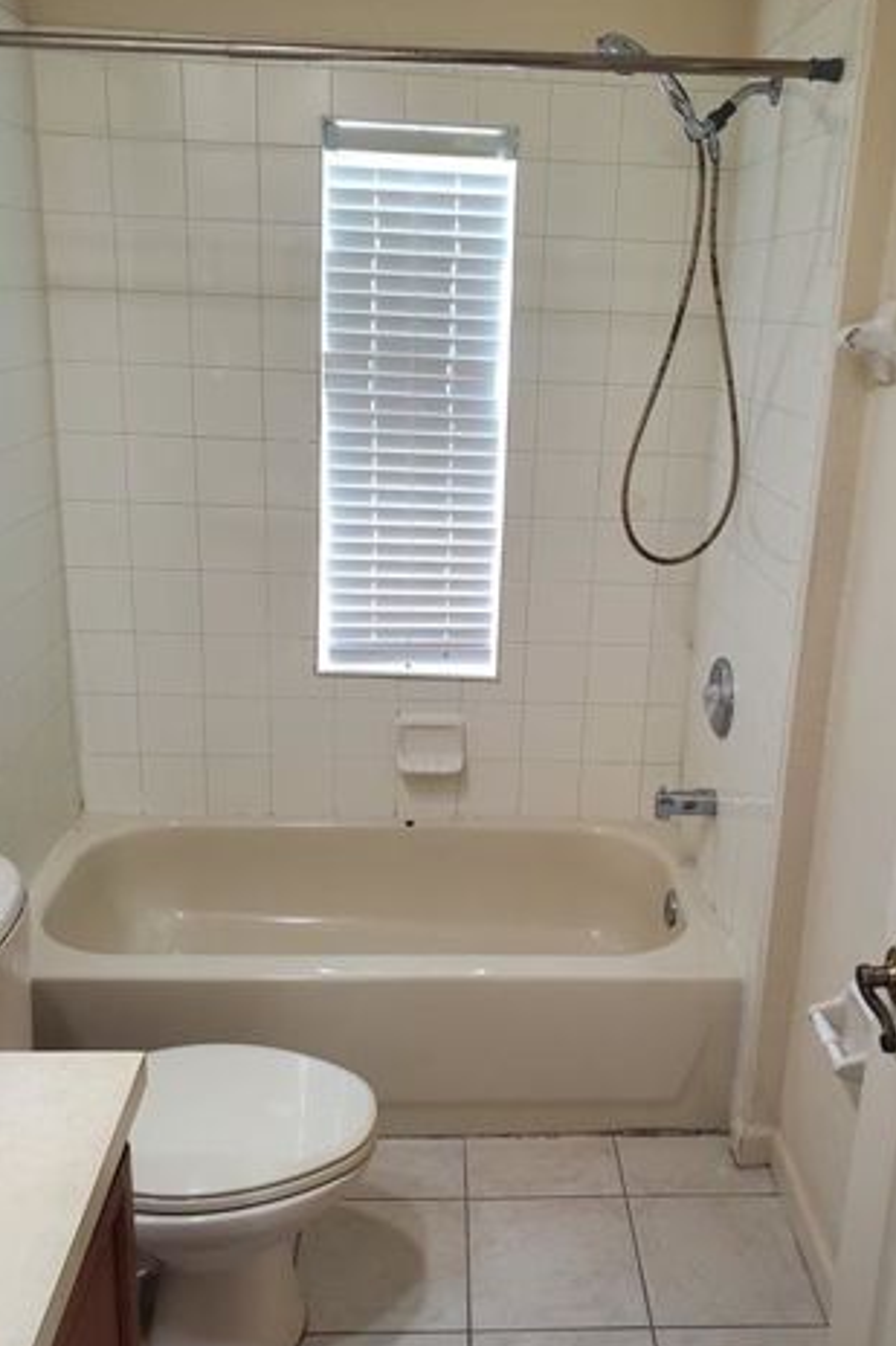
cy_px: 658
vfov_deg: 60.3
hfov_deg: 42.1
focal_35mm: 31
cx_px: 529
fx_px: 1158
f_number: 2.4
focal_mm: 4.3
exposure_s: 1/40
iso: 200
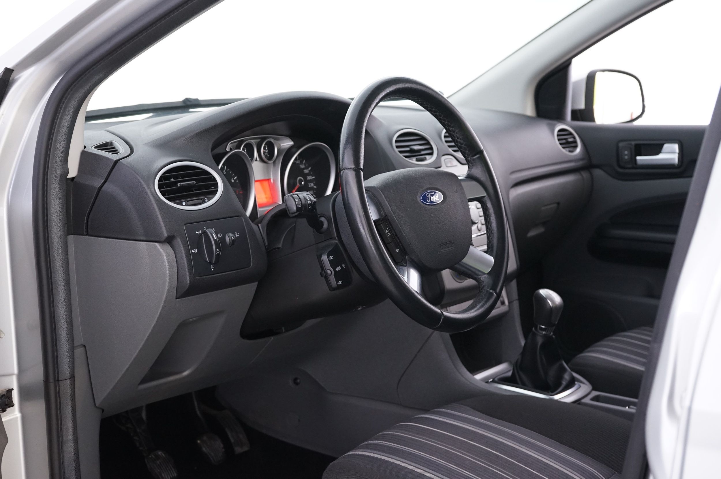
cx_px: 360
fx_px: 1060
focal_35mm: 53
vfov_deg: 25.5
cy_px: 240
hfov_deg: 37.6
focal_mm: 53
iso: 2500
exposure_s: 1/8
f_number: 6.3
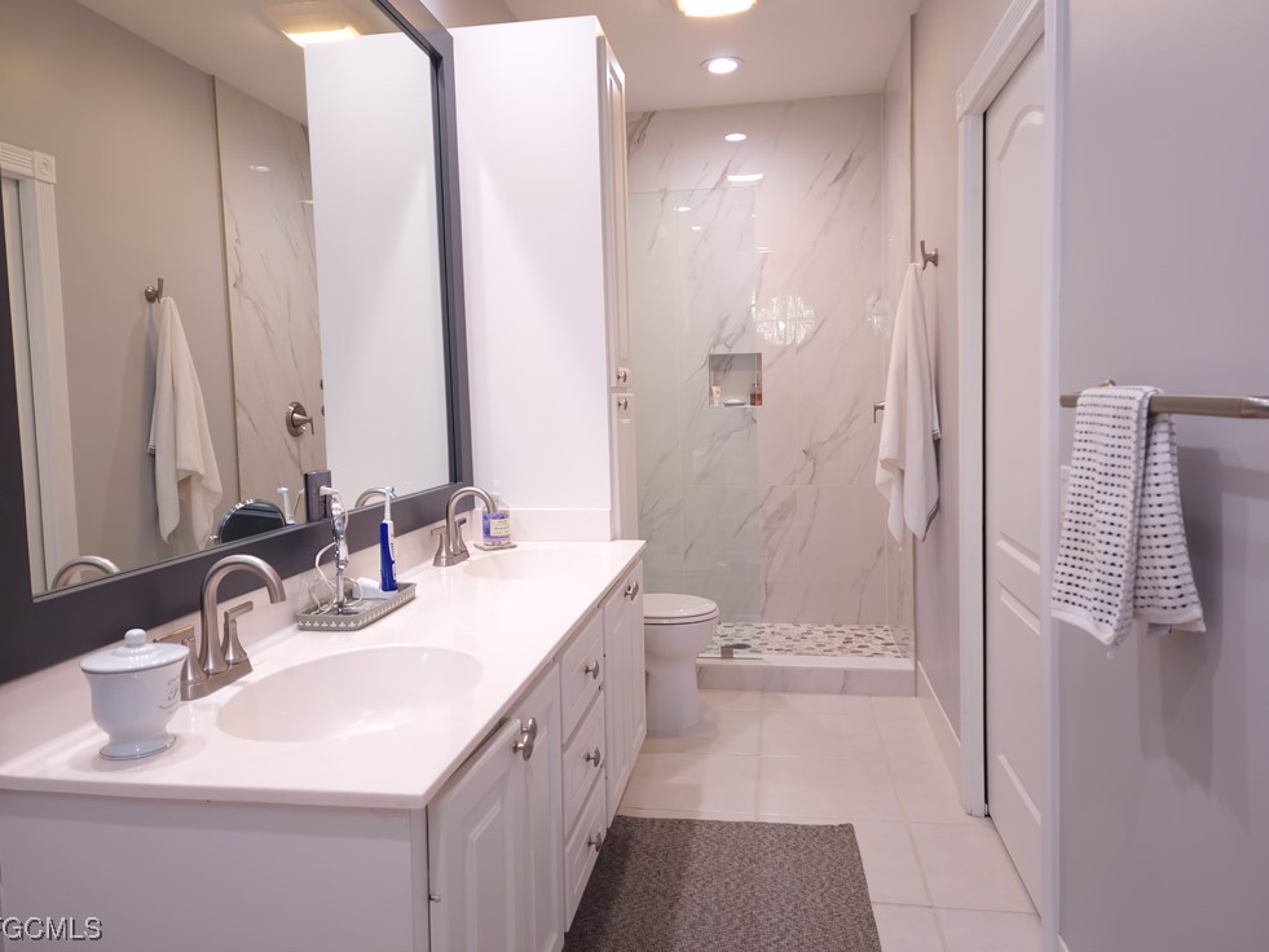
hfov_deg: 71.6
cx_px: 640
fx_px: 880
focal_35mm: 24
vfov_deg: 56.8
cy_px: 460
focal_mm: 6.4
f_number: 1.8
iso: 80
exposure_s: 1/45
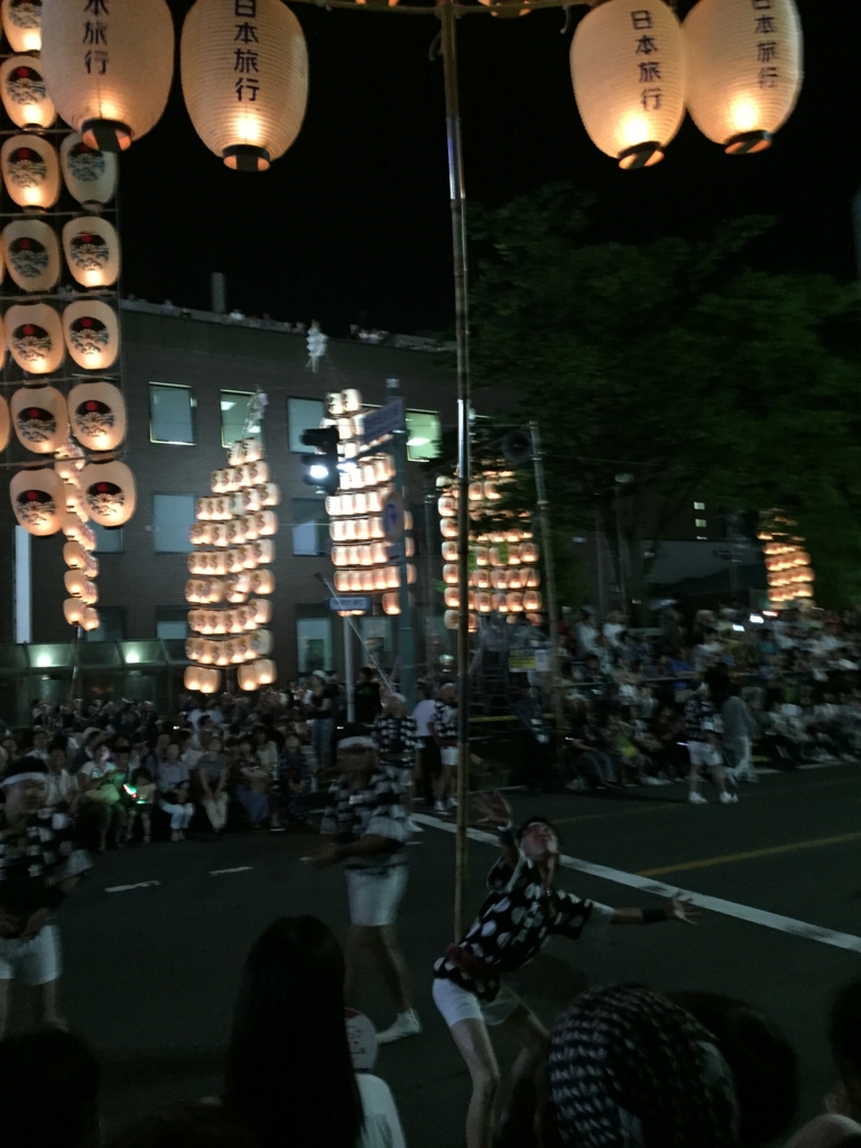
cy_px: 574
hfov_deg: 48.2
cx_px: 430
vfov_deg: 61.7
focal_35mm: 29
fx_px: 962
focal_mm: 4.15
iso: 500
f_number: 2.2
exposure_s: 1/15
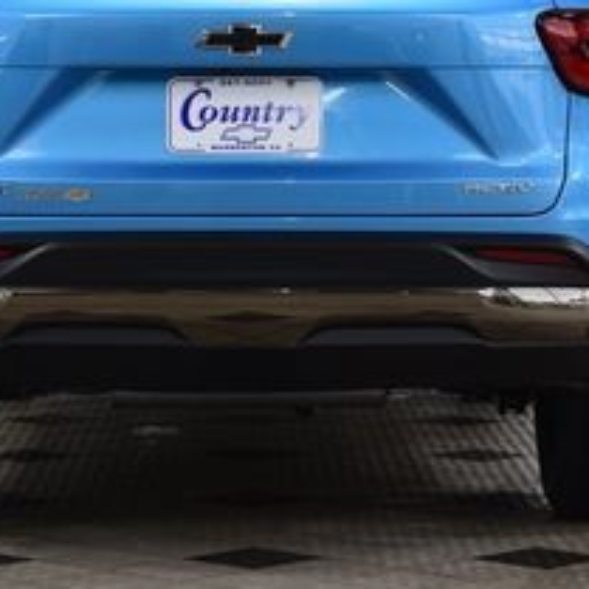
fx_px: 3157
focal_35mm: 164
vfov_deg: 10.6
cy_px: 142
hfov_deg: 10.7
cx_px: 251
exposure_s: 1/15
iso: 450
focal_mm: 42
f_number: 6.3
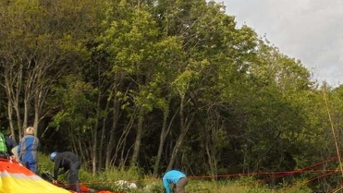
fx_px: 719
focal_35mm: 79
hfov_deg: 26.8
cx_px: 135
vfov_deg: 15.3
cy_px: 131
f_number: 4
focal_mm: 6.1
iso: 100
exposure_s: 1/640
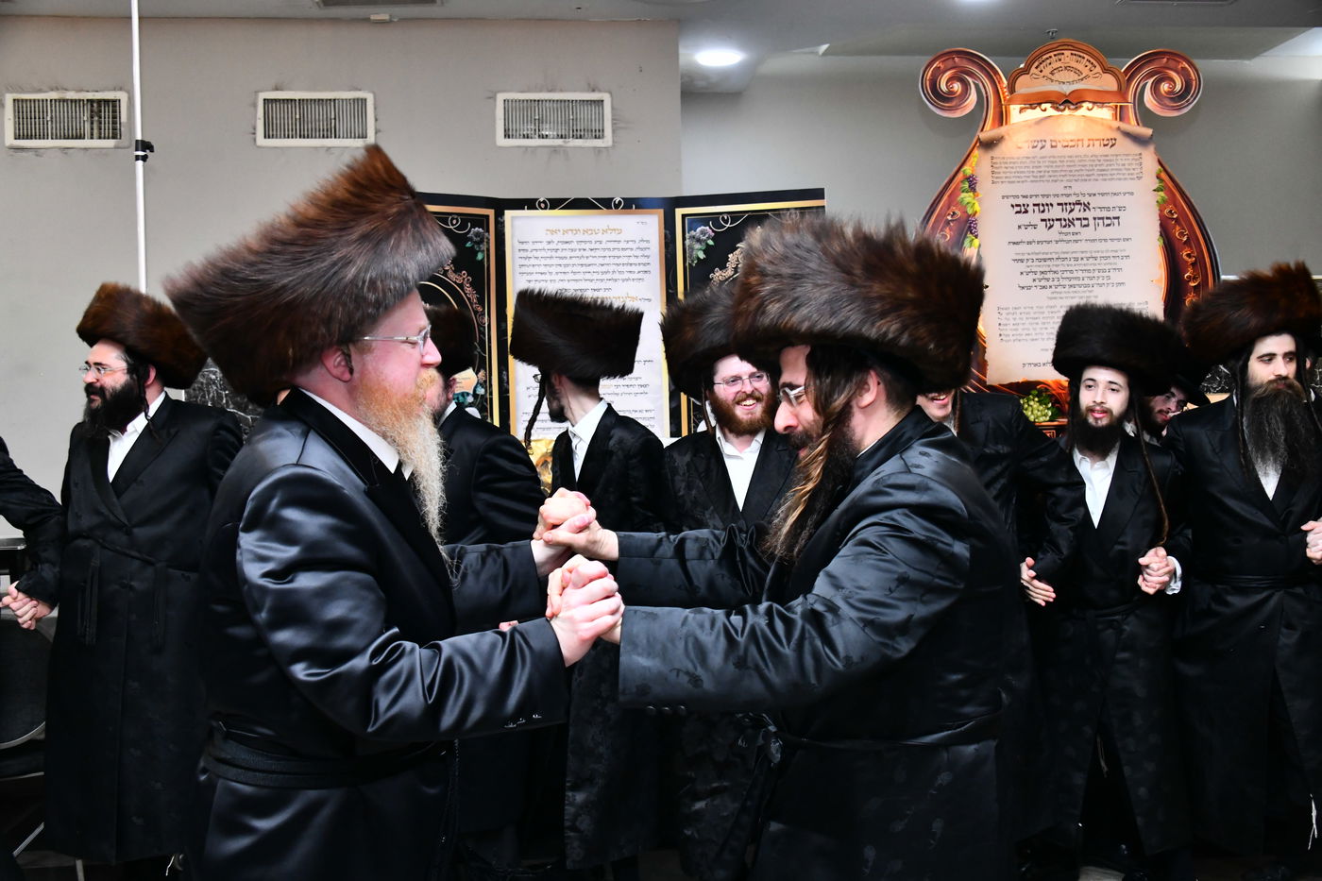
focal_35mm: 38
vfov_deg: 35.0
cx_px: 661
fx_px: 1395
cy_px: 440
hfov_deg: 50.7
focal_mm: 38
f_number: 5.6
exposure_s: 1/200
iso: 2000
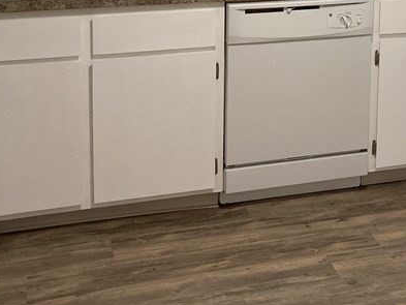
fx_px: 856
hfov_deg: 25.8
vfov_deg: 18.8
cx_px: 368
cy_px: -81
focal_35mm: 73
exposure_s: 1/60
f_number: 1.8
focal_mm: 3.99
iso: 100
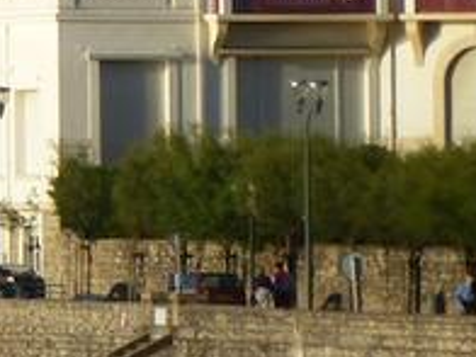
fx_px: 12307
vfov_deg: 1.7
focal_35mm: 895
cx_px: -255
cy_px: -95
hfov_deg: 2.2
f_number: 5.6
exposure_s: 1/500
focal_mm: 44.5
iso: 100
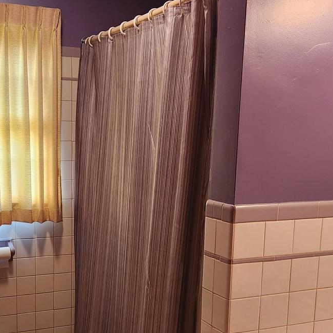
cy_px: 228
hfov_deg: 35.0
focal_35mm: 48
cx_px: 111
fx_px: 522
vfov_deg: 34.9
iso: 400
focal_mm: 5.4
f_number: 1.8
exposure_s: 1/120
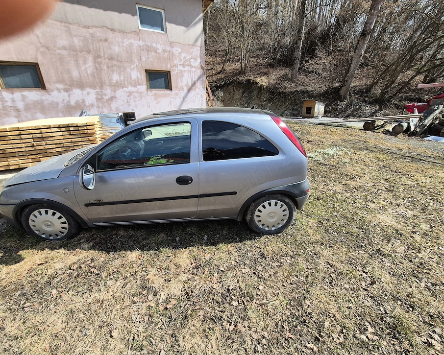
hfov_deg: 100.7
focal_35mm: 14
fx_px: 184
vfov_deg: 88.0
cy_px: 173
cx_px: 220
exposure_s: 1/1996
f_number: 2.2
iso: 80
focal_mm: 1.74
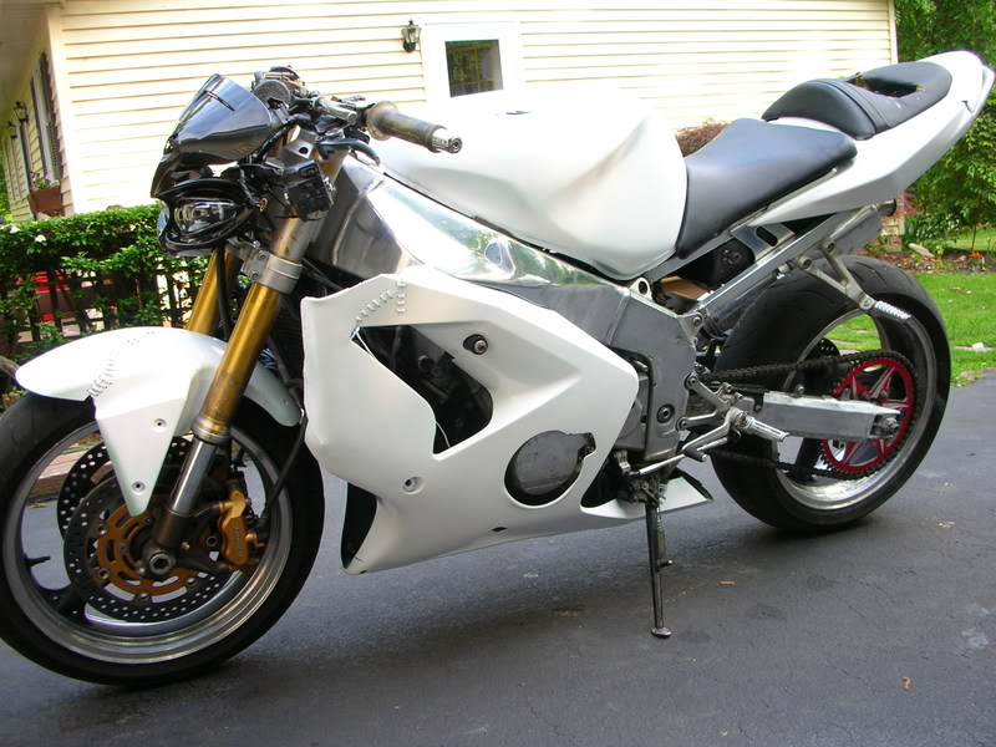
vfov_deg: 40.7
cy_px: 374
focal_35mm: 35
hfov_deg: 52.6
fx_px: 1007
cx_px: 498
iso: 50
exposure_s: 1/55.2
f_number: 3
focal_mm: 5.8
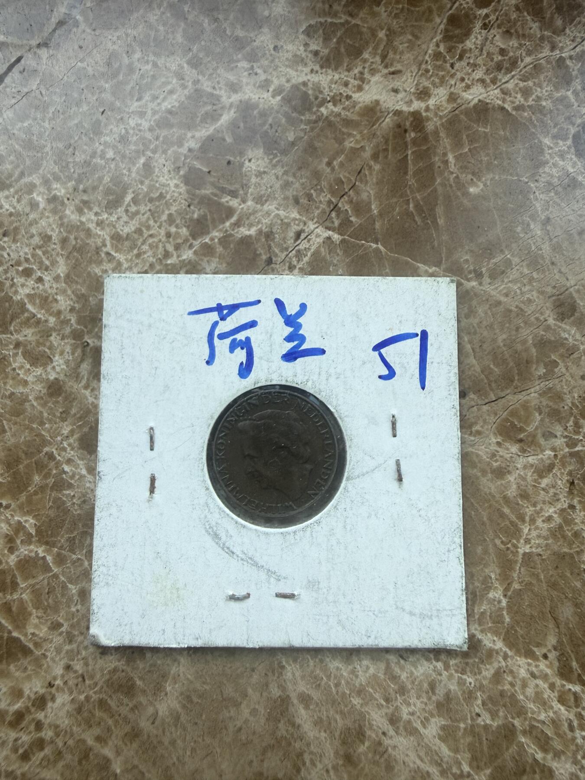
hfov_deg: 56.8
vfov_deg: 71.6
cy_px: 390
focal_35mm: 24
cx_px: 292
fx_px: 541
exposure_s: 1/99
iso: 100
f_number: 2.2
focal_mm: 2.22
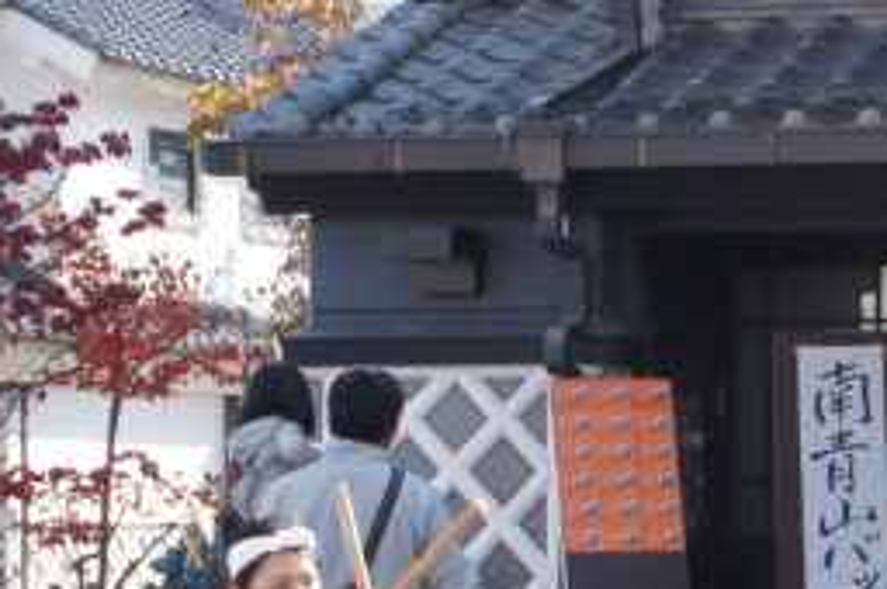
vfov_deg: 9.0
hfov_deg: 13.2
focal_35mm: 152
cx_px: 1005
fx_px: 3740
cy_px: 468
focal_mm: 24
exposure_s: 1/320
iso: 200
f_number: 5.6
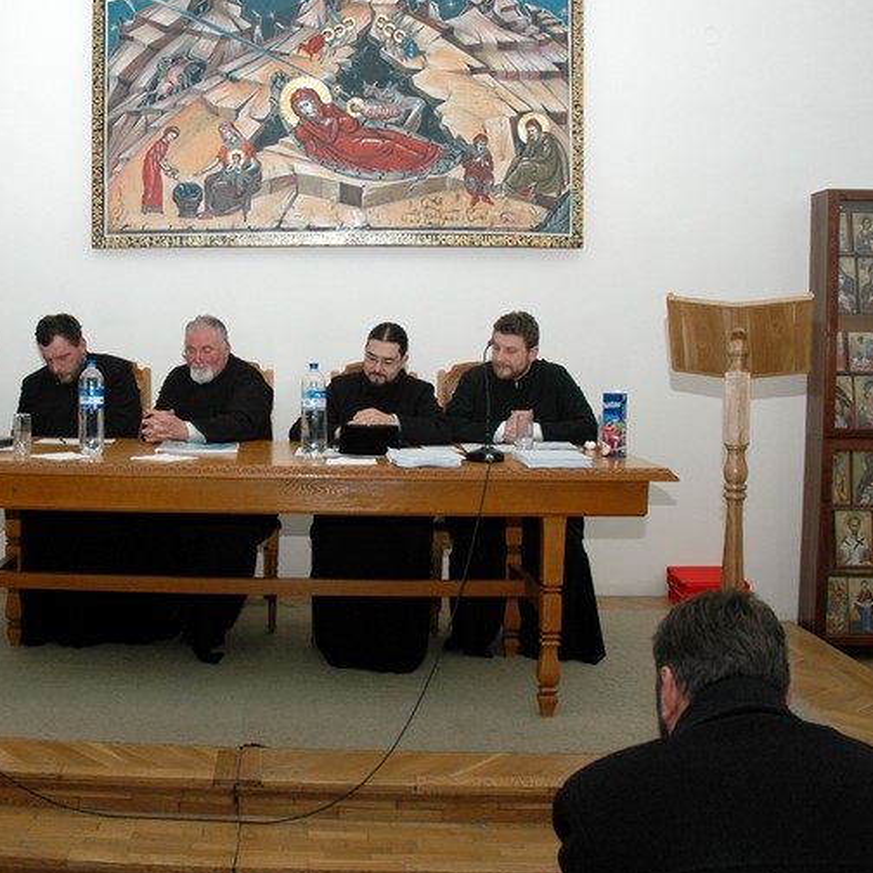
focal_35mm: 41
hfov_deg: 40.3
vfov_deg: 40.9
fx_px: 1170
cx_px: 268
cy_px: 419
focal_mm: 18
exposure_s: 1/60
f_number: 4.5
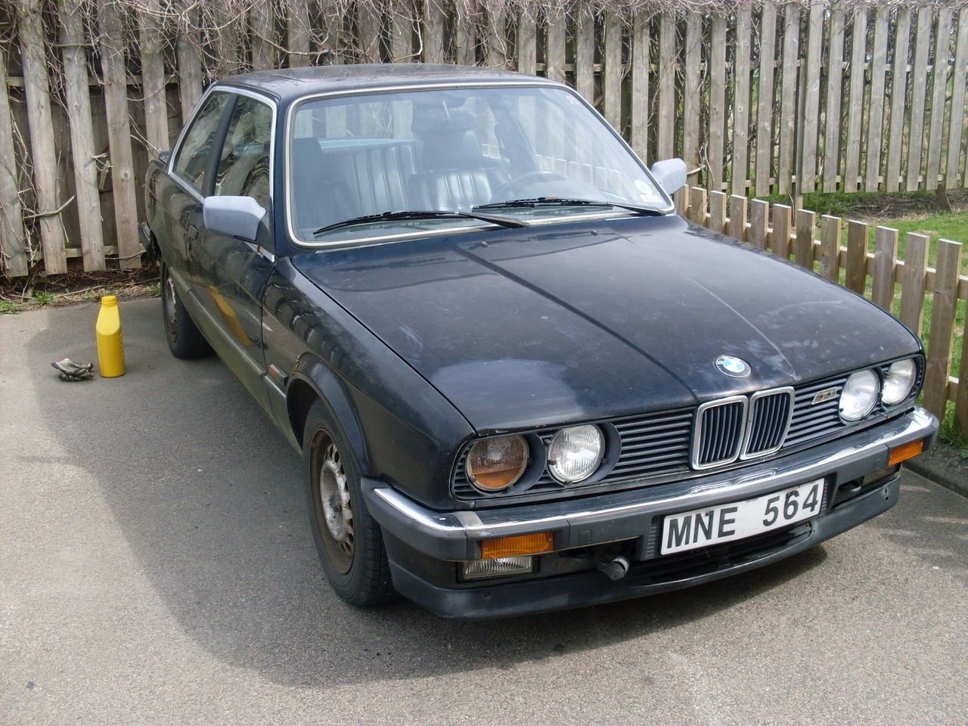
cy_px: 363
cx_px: 484
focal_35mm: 38
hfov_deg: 49.0
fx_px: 1063
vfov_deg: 37.7
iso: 80
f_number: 2.8
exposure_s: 1/350
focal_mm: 6.3
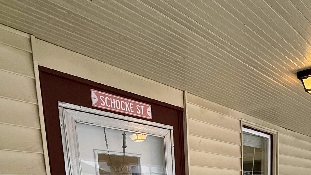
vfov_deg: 26.7
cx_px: 231
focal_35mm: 35
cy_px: 244
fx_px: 289
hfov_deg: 54.2
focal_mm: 2.22
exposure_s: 1/120
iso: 250
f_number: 2.2
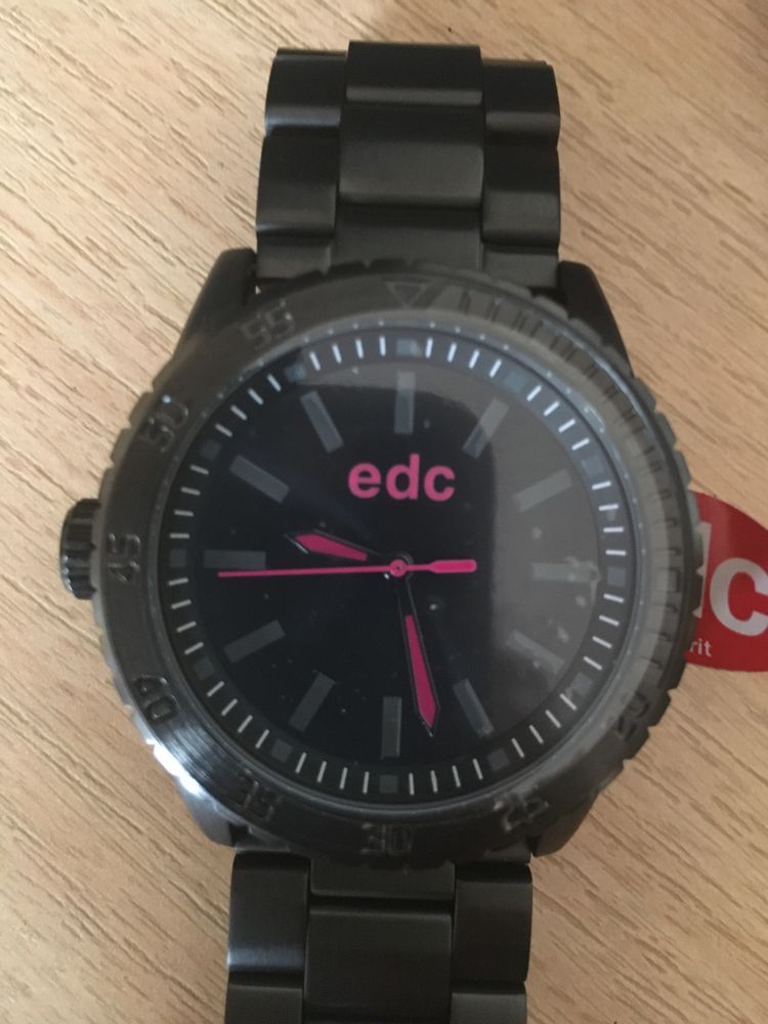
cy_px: 512
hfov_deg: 48.2
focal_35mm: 29
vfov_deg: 61.7
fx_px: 858
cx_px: 384
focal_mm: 4.15
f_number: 2.2
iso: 500
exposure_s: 1/17
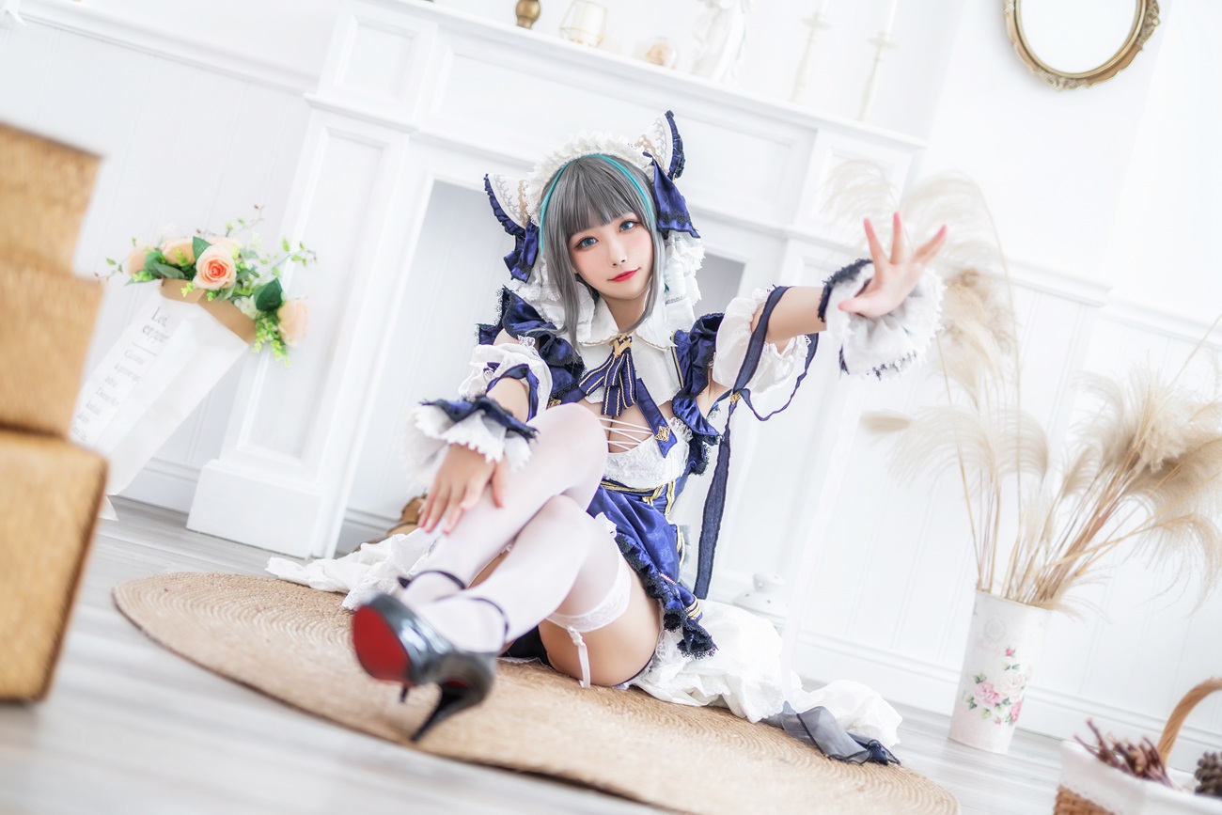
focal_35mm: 50
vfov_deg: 27.0
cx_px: 611
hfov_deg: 39.6
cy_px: 408
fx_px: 1697
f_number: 1.4
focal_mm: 50
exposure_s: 1/160
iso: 400
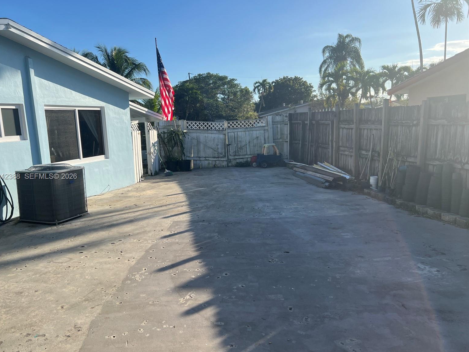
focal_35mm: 27
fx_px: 366
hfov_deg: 65.3
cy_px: 177
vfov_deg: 51.4
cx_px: 226
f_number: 1.5
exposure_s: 1/3571
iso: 50
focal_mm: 5.7
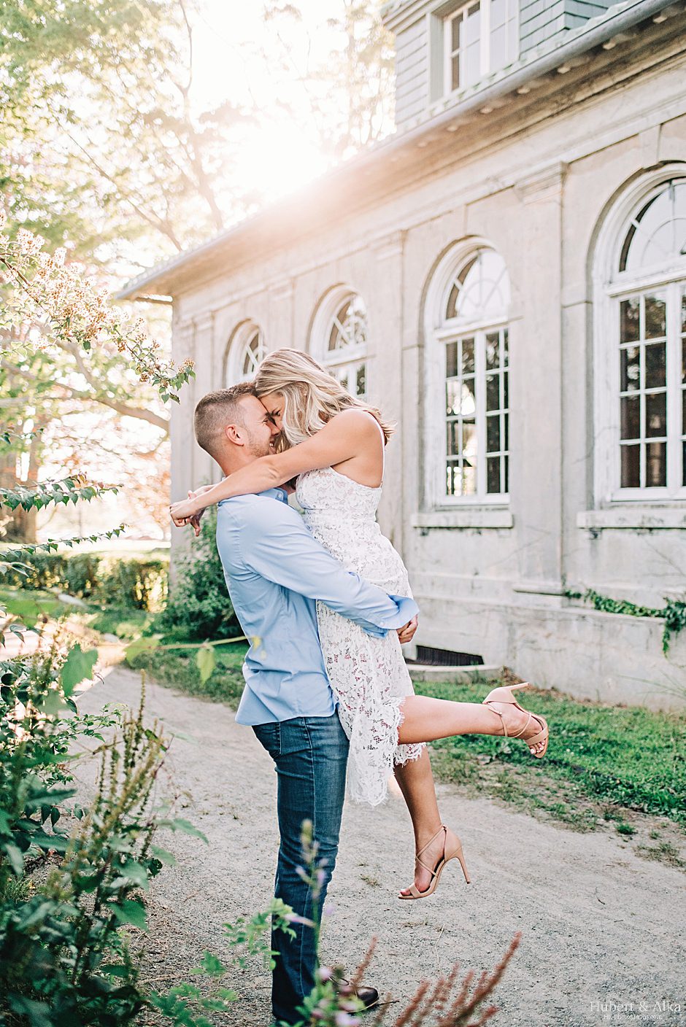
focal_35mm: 35
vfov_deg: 54.4
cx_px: 343
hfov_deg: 37.9
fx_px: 999
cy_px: 514
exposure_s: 1/2500
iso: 640
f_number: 1.8
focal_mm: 35
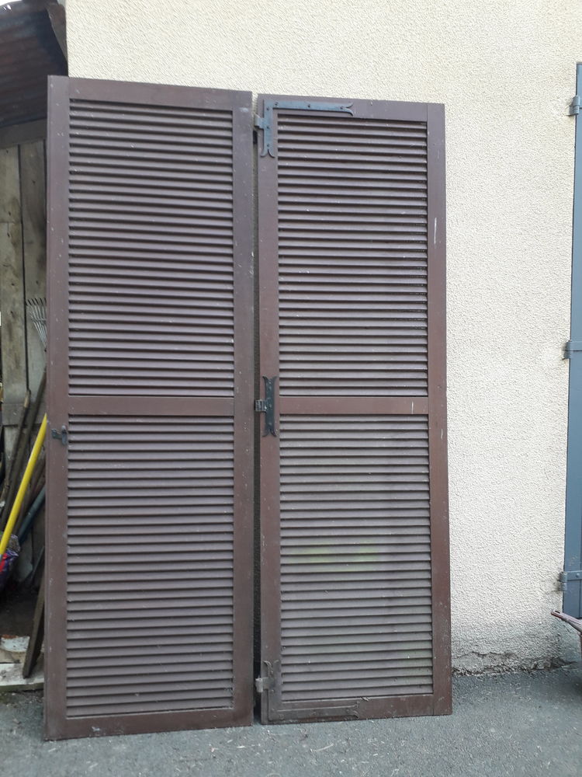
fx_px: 605
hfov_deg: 51.4
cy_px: 388
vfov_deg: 65.3
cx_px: 291
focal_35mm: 27
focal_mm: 3.6
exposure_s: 1/129
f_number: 1.9
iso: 40
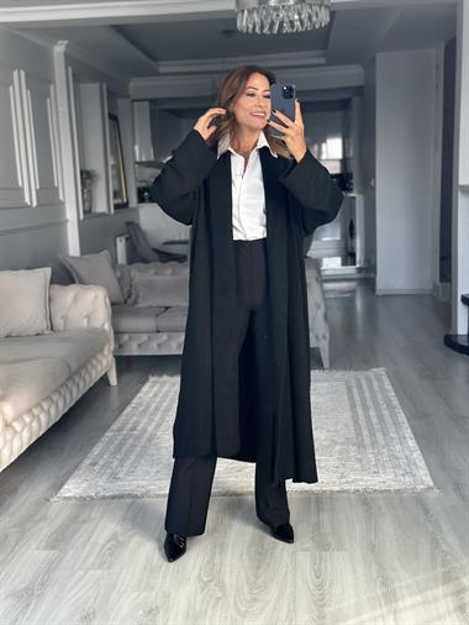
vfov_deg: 39.6
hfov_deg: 30.3
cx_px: 234
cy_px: 312
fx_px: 866
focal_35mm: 48
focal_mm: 6.86
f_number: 1.78
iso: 125
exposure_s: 1/104
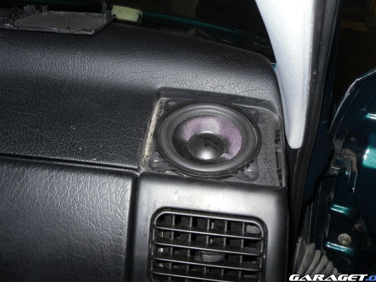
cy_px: 131
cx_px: 194
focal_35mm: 38
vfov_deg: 37.7
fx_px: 413
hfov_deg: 49.0
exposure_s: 1/45
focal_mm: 6.3
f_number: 3.5
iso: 80
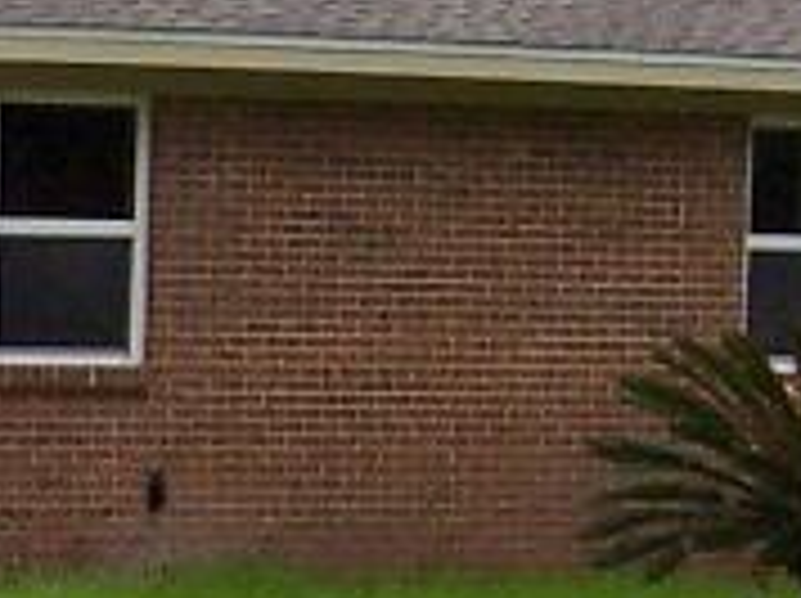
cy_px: 598
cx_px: -544
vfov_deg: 6.6
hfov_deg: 8.6
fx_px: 5153
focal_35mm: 223
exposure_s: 1/500
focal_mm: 5.5
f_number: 4
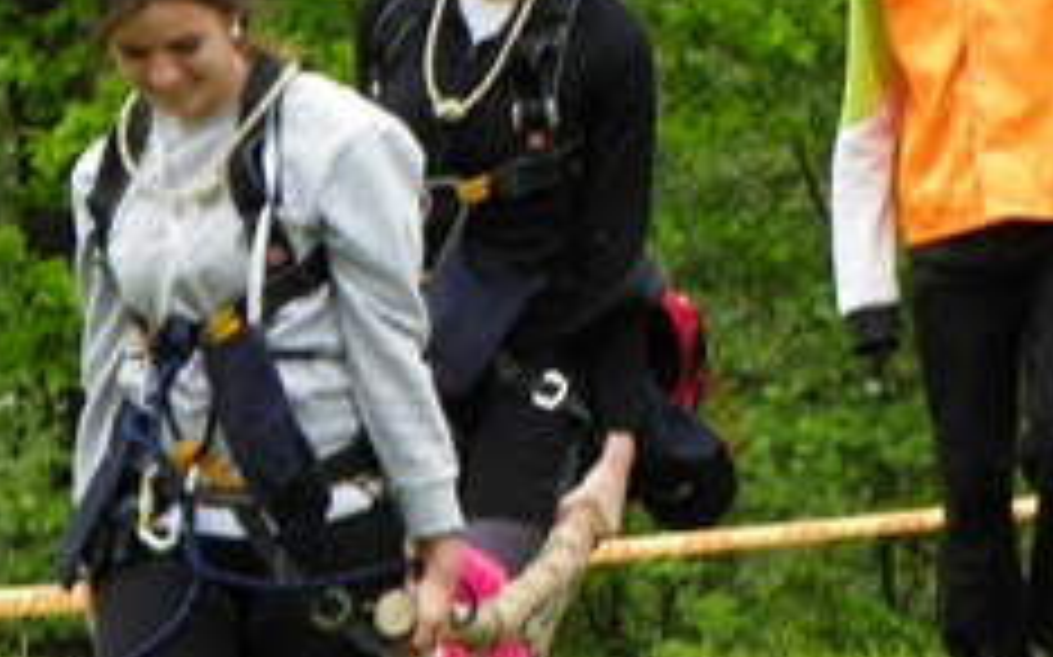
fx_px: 12334
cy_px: 189
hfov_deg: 4.9
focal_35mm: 430
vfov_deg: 3.1
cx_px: 626
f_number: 4.5
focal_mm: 37.7
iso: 200
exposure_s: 1/320
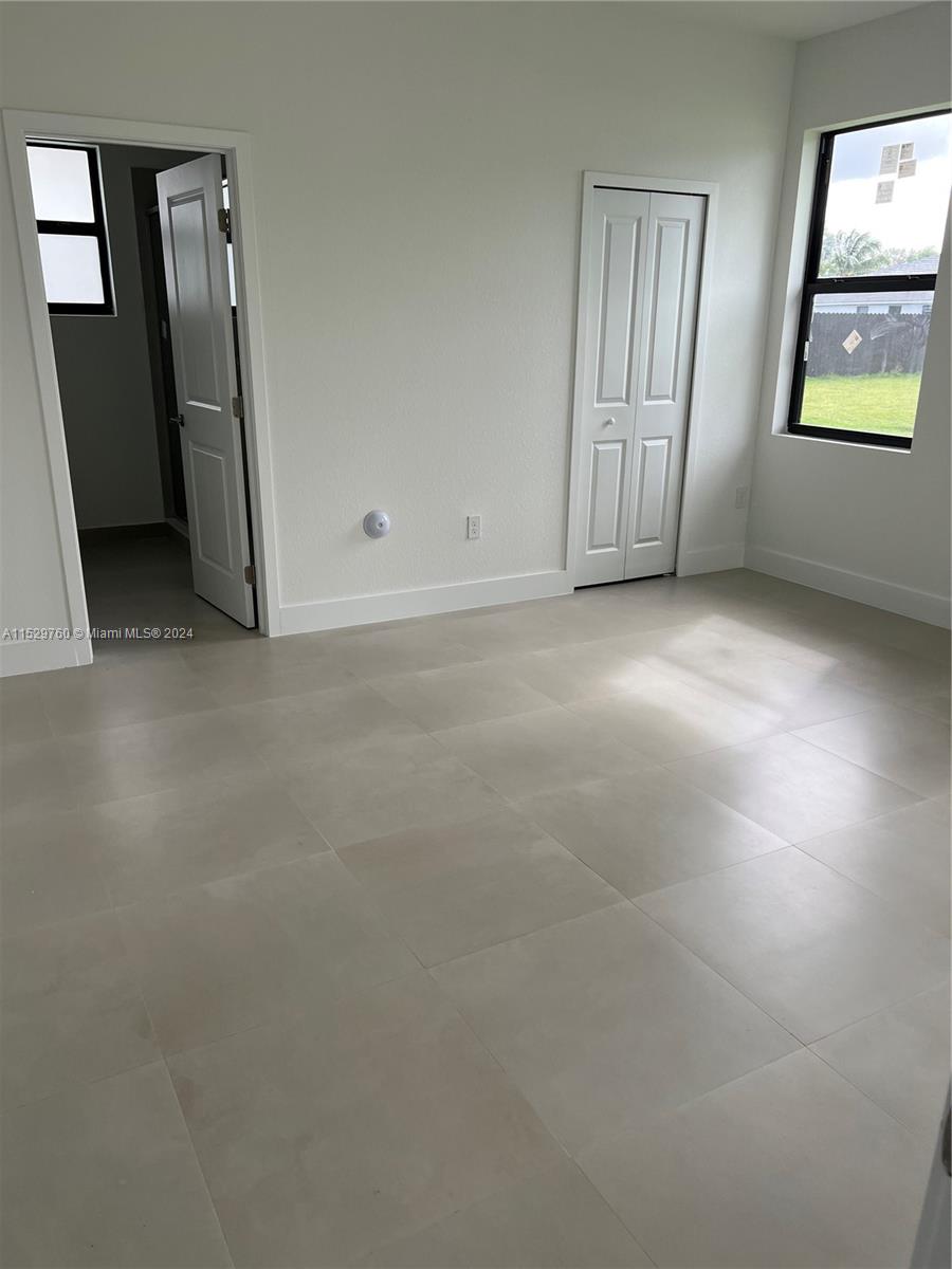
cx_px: 476
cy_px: 634
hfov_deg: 53.1
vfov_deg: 67.3
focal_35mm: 26
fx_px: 953
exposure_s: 1/312
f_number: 1.5
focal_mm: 5.7
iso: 50
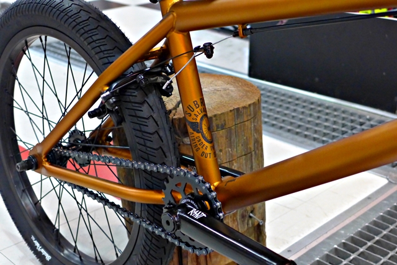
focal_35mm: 55
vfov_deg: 24.6
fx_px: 607
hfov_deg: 36.2
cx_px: 198
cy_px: 132
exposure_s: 1/10
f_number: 1.9
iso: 800
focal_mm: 10.8
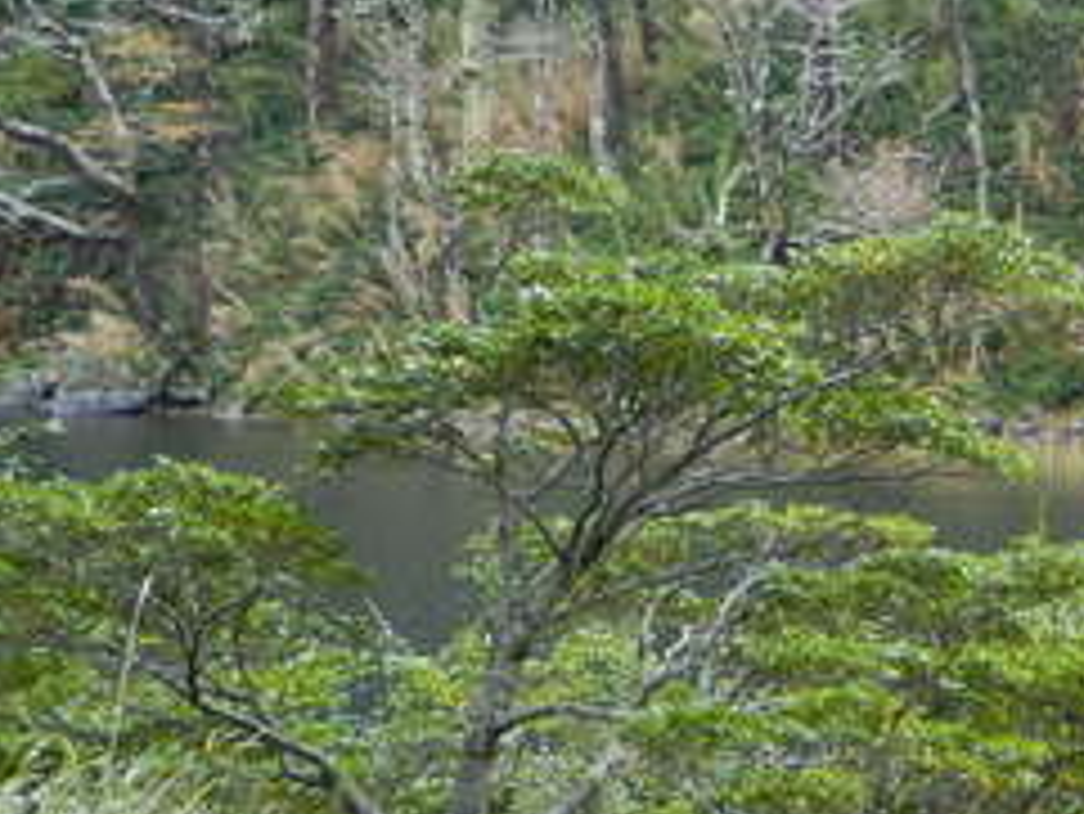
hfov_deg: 13.8
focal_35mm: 136
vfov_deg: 10.8
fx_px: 4261
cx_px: 1507
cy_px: -67
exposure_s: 1/50
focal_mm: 7.3
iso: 80
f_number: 3.5
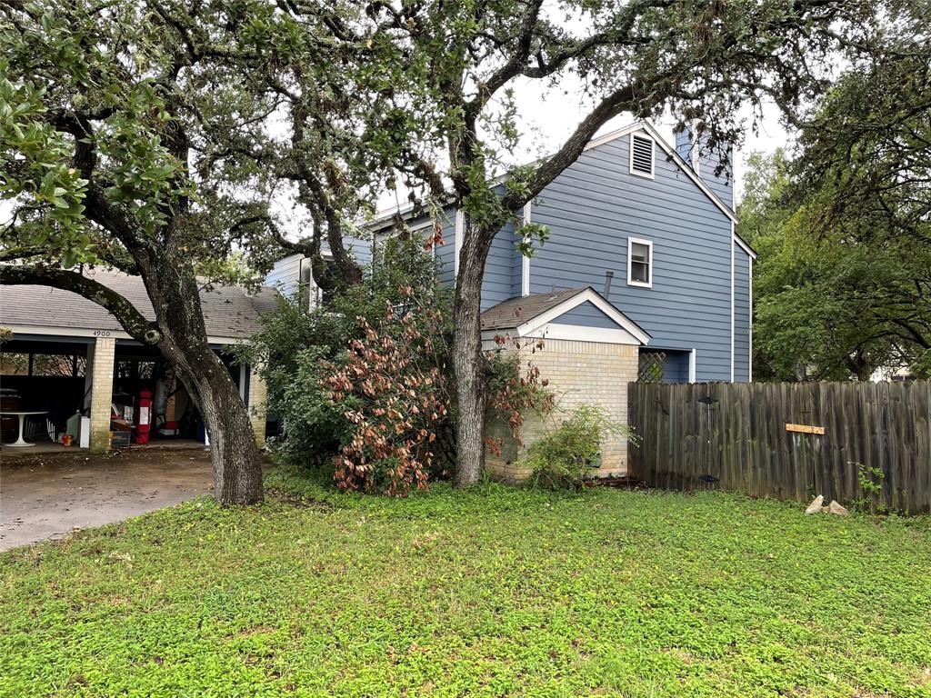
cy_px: 349
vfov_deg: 53.1
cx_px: 466
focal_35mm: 26
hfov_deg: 67.3
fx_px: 699
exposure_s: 1/121
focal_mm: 4.2
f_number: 1.6
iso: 32
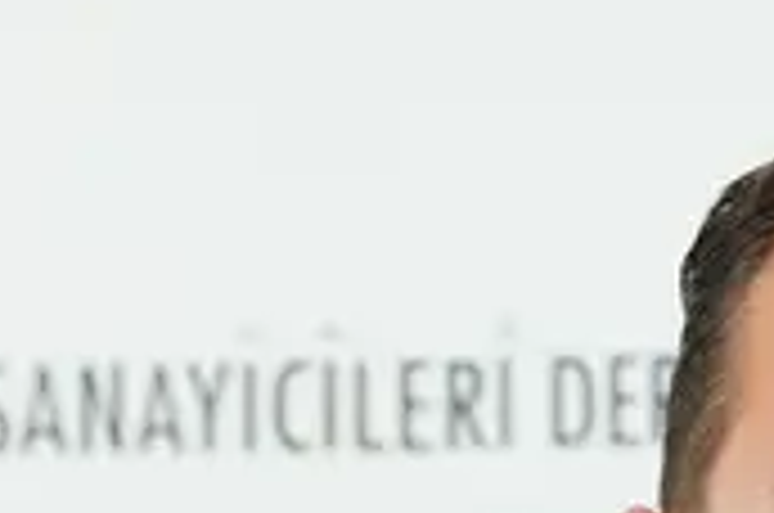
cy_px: 1258
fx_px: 7511
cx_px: -279
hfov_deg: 5.9
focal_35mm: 350
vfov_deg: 3.8
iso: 1600
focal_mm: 50
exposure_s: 1/160
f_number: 3.2
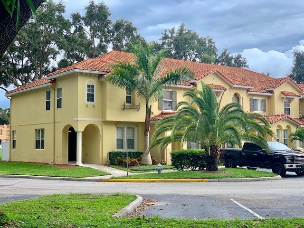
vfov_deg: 28.0
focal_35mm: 52
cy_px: 114
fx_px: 457
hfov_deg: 36.8
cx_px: 152
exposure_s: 1/269
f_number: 2.4
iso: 16
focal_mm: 6
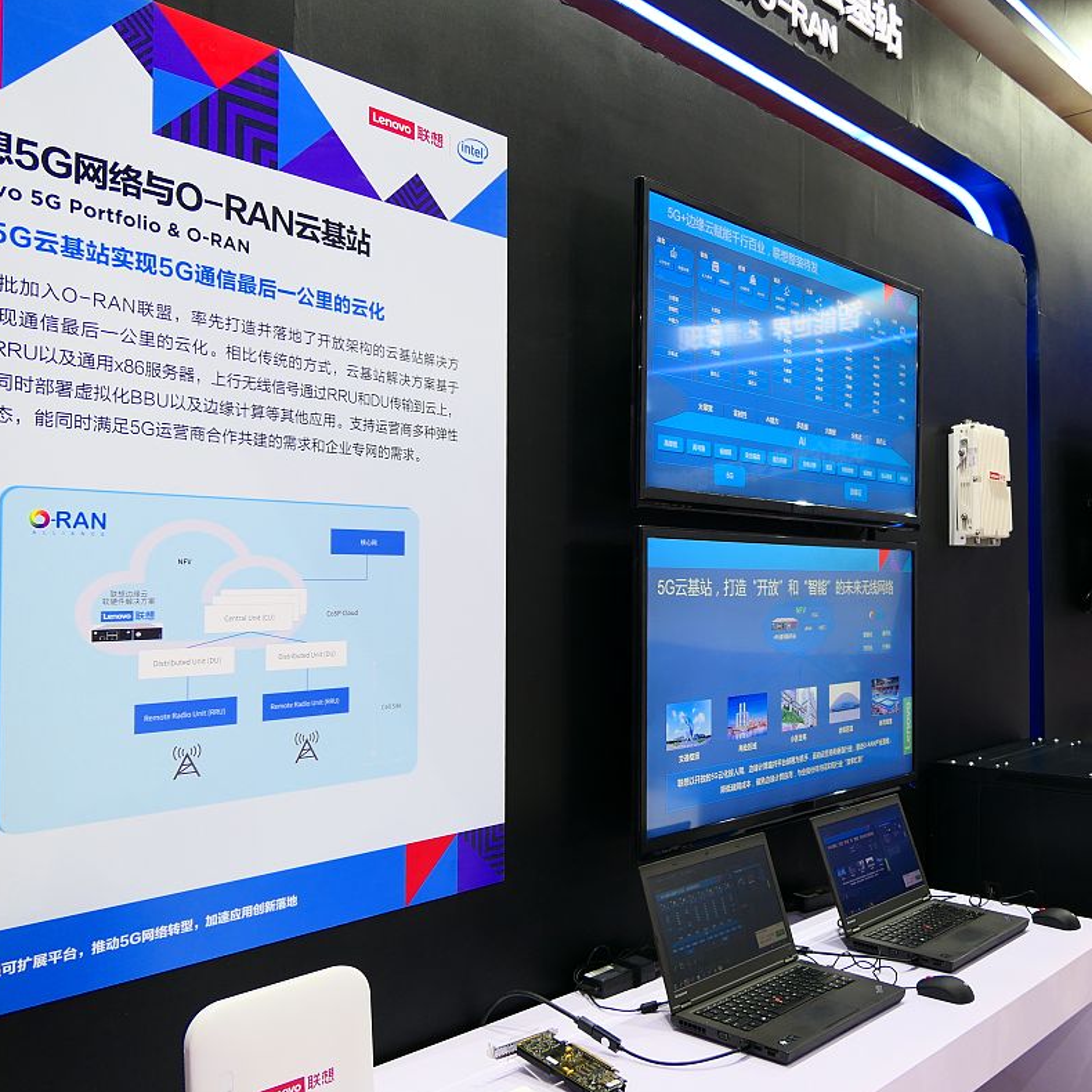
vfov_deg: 52.5
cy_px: 549
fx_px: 1106
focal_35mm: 31
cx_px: 749
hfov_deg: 51.3
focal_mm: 8.8
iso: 125
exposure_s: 1/100
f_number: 1.4
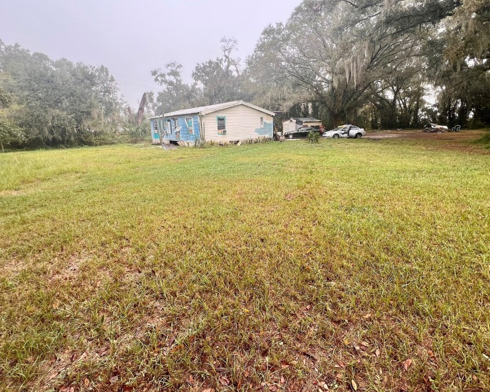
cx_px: 257
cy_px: 178
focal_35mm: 15
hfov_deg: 96.7
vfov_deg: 83.8
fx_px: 218
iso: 32
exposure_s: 1/121
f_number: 1.8
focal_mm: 1.57
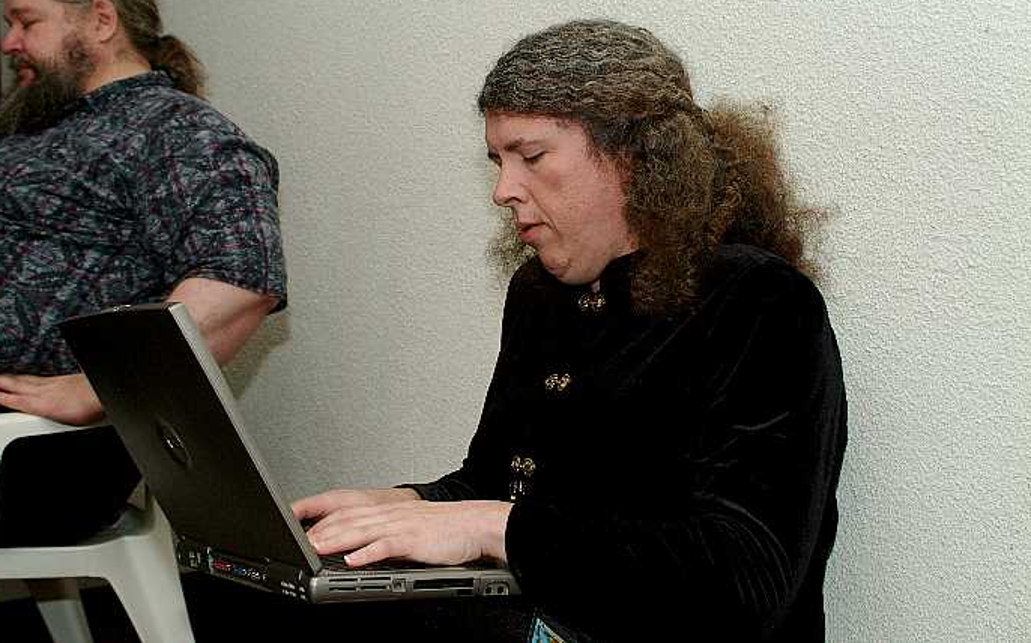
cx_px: 506
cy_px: 294
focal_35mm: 52
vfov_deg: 25.1
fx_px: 1447
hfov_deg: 39.2
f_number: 5.6
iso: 400
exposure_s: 1/60
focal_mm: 33
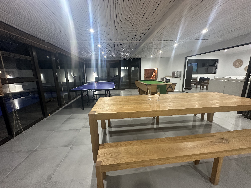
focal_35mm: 14
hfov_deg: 102.1
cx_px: 126
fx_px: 102
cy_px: 94
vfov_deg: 85.7
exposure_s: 1/50
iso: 400
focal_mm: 2.22
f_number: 2.2
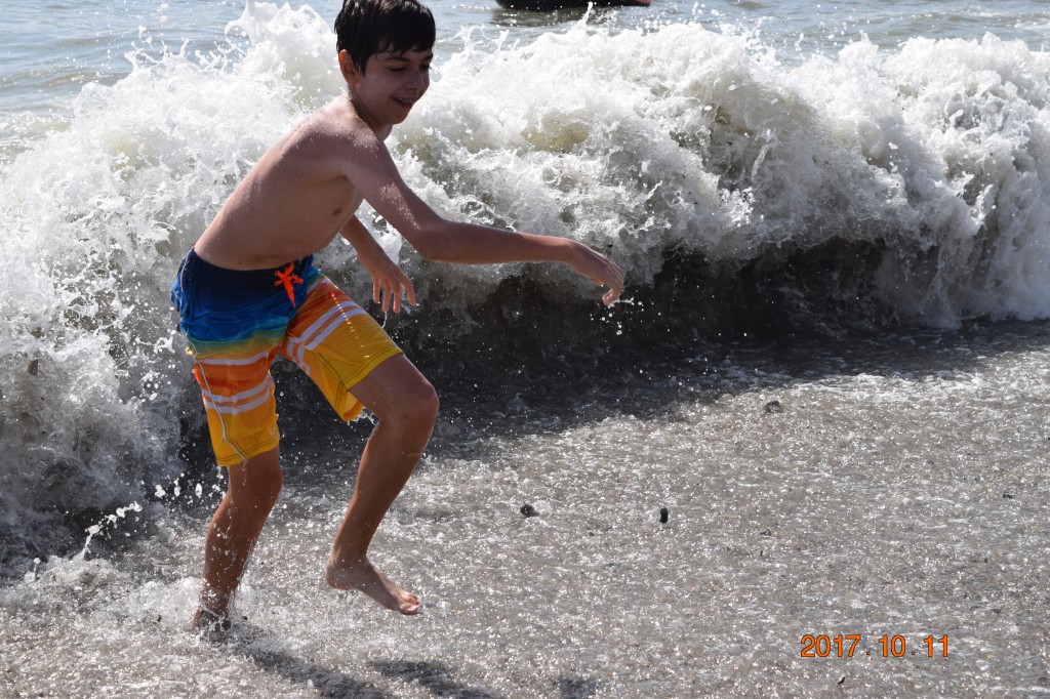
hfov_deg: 24.6
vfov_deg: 16.5
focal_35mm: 82
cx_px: 525
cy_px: 350
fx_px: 2405
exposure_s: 1/2000
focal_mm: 55
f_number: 7.1
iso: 400
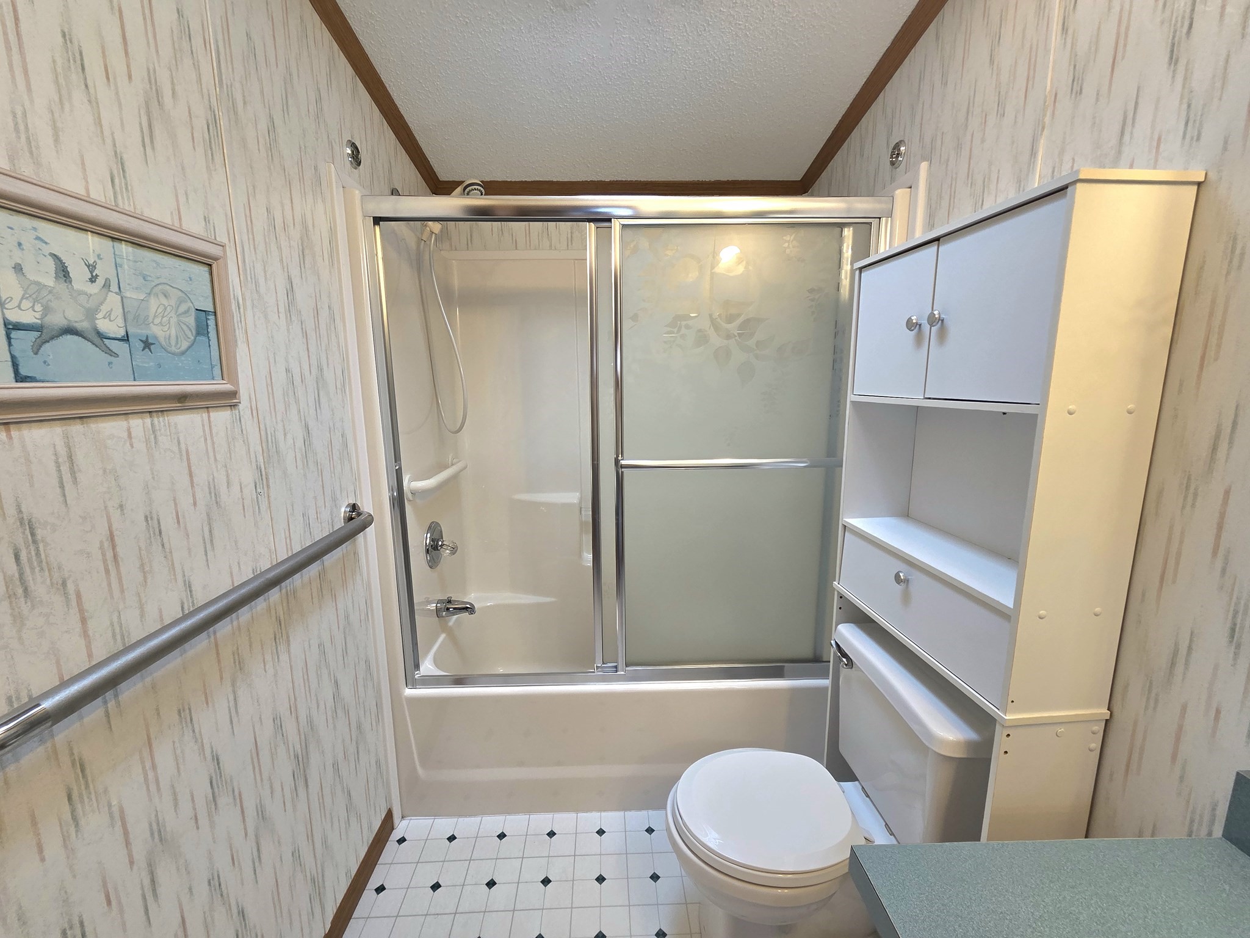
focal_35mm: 13
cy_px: 469
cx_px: 625
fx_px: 469
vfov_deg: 89.9
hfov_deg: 106.2
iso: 200
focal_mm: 2.2
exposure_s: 1/120
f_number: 2.2
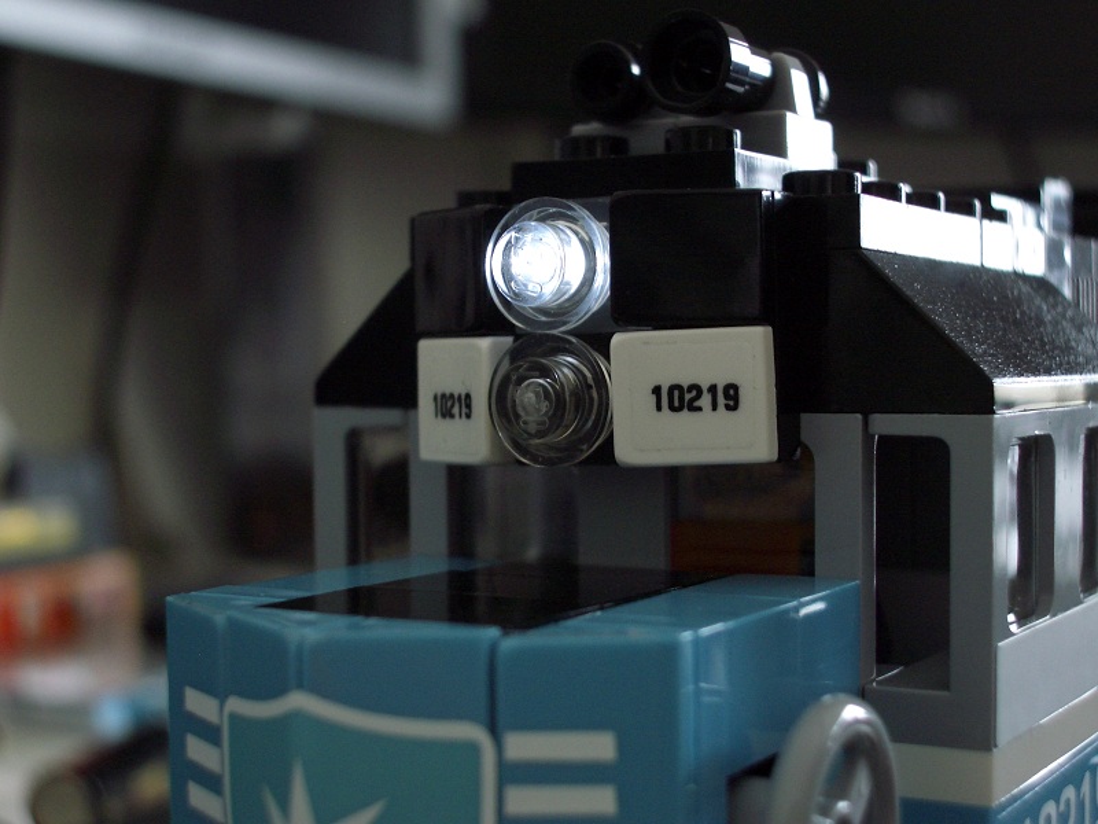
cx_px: 549
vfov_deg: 23.7
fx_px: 1967
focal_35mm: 62
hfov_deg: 31.2
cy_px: 412
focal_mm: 10.2
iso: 100
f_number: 3.5
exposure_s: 1/8
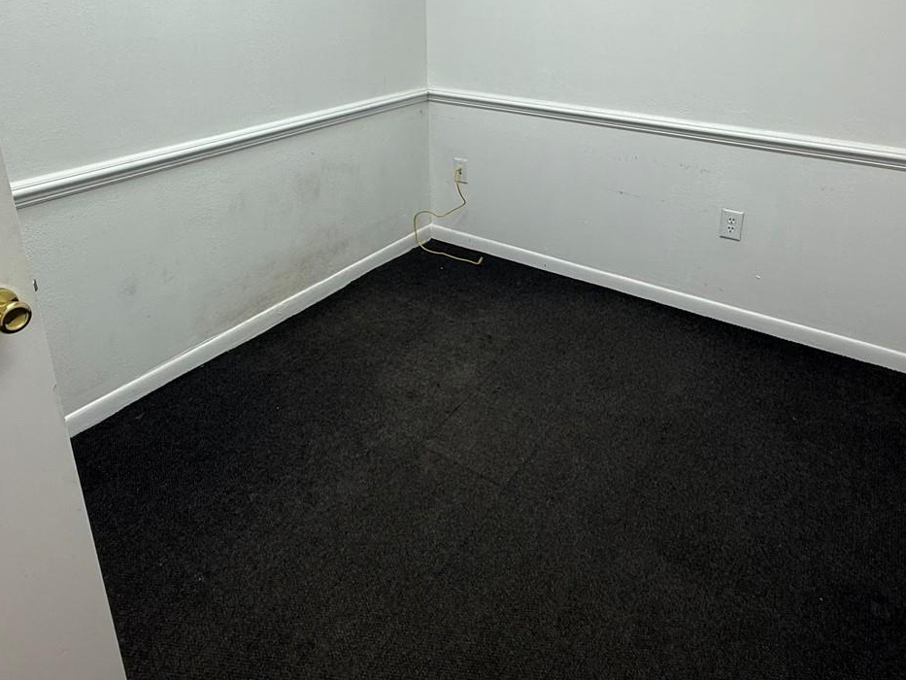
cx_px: 507
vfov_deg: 53.7
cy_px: 153
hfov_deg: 71.3
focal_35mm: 24
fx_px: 628
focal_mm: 2.22
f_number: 2.2
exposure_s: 1/120
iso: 80
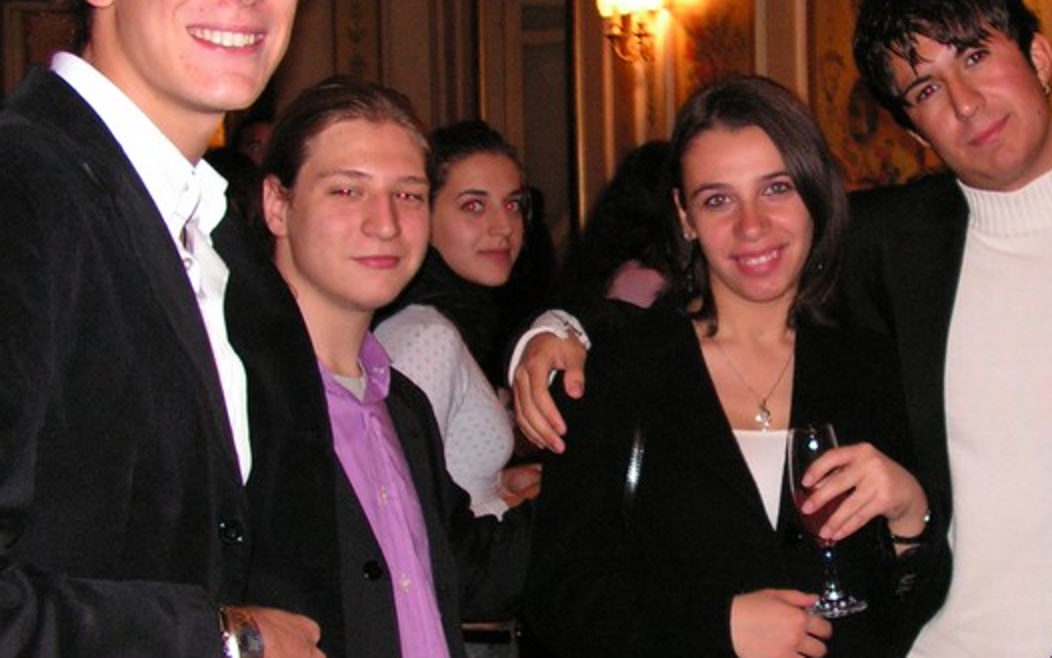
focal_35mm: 58
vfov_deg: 22.4
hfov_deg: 34.6
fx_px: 1663
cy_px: 382
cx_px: 744
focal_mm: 6
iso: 200
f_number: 3.2
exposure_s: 1/40
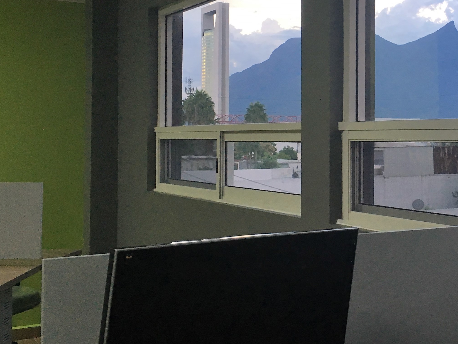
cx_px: 393
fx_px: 741
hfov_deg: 33.0
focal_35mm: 56
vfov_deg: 26.0
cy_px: 121
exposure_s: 1/30
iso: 32
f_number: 2.2
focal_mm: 4.15
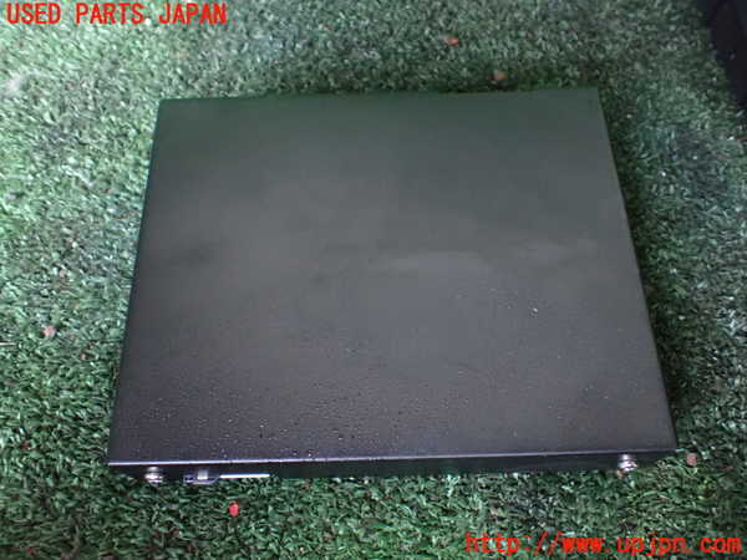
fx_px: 647
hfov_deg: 60.0
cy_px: 280
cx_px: 374
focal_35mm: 30
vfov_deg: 46.8
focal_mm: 5.4
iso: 1600
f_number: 2.3
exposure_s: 1/30
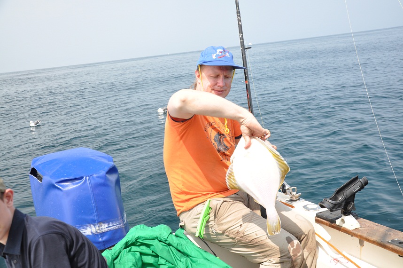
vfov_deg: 35.4
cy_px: 134
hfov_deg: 51.3
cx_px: 202
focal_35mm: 38
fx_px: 419
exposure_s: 1/320
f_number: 9
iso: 400
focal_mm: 25
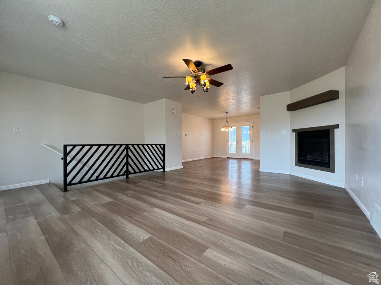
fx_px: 143
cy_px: 142
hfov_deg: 106.2
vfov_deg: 89.9
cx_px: 190
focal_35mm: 13
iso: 160
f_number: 1.8
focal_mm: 1.57
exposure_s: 1/120
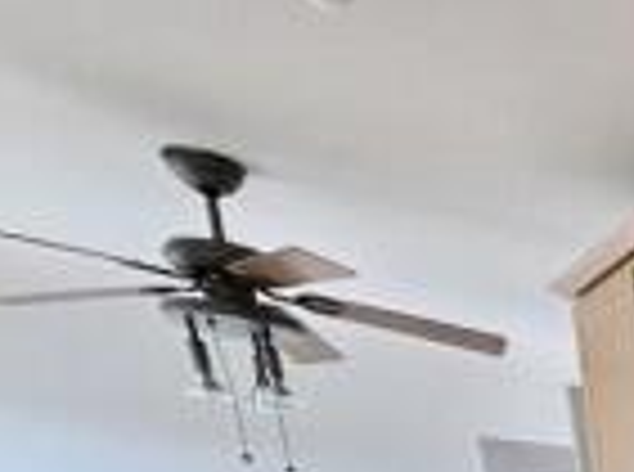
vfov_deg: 18.3
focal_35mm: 58
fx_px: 1060
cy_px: 901
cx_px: 1306
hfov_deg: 18.6
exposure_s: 1/100
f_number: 2.2
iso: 125
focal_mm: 2.22
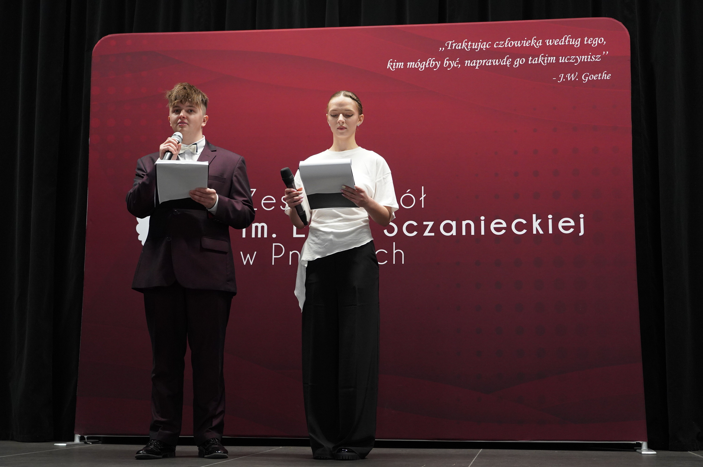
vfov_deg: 28.0
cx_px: 352
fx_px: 936
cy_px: 234
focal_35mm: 48
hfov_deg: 41.1
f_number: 4
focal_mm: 48
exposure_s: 1/160
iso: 4000
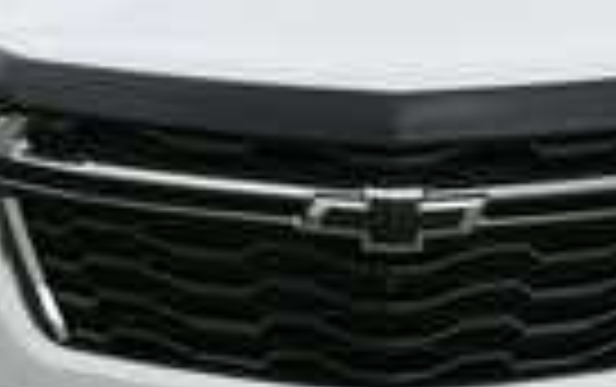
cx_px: 387
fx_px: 1496
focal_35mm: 89
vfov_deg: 14.7
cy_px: 83
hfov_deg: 23.2
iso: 220
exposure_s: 1/250
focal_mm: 20
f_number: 5.6
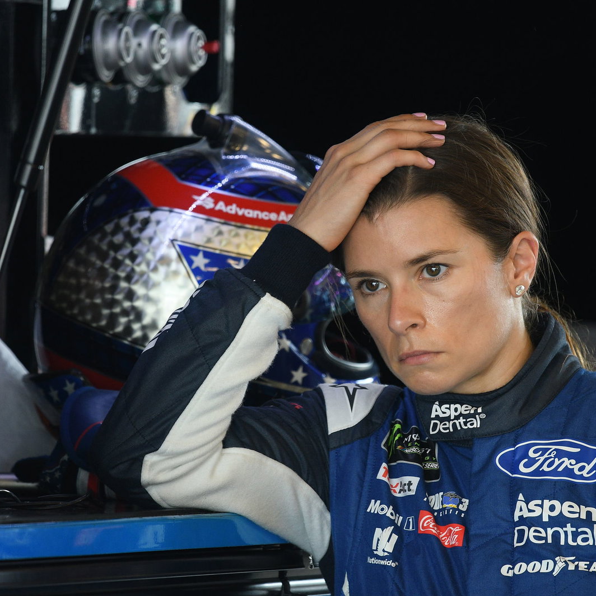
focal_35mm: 575
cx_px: 336
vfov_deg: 3.0
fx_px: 11201
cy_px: 298
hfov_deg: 3.0
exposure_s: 1/200
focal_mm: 300
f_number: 4
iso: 1000
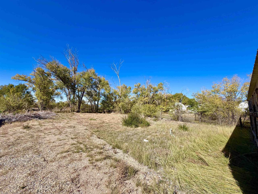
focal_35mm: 14
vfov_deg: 85.7
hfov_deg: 102.1
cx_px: 129
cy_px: 97
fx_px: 104
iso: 20
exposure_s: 1/770
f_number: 2.2
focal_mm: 2.22
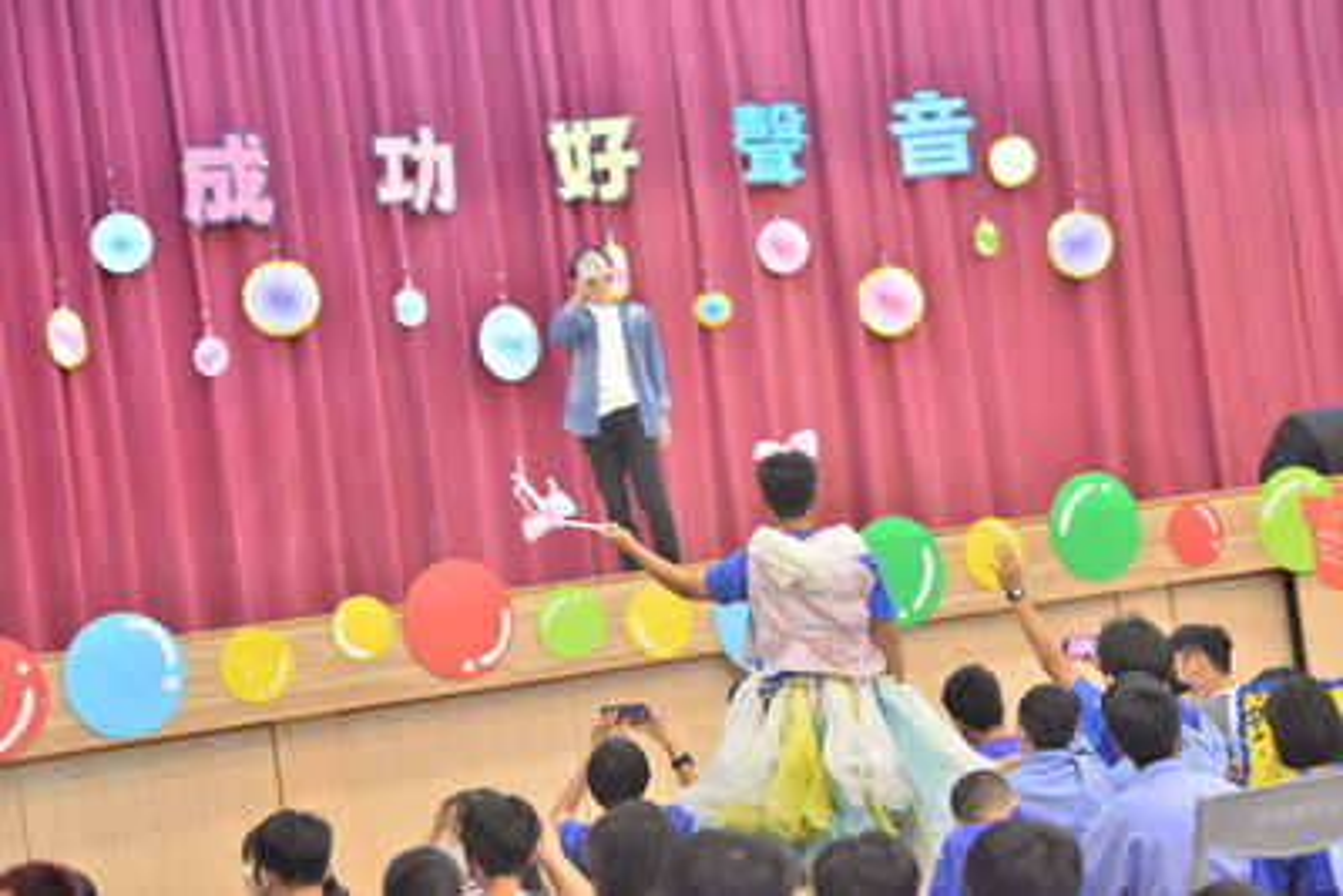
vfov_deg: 14.4
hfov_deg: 21.5
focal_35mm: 95
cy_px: 448
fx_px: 3545
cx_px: 672
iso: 3200
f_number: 2.8
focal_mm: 95
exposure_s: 1/200
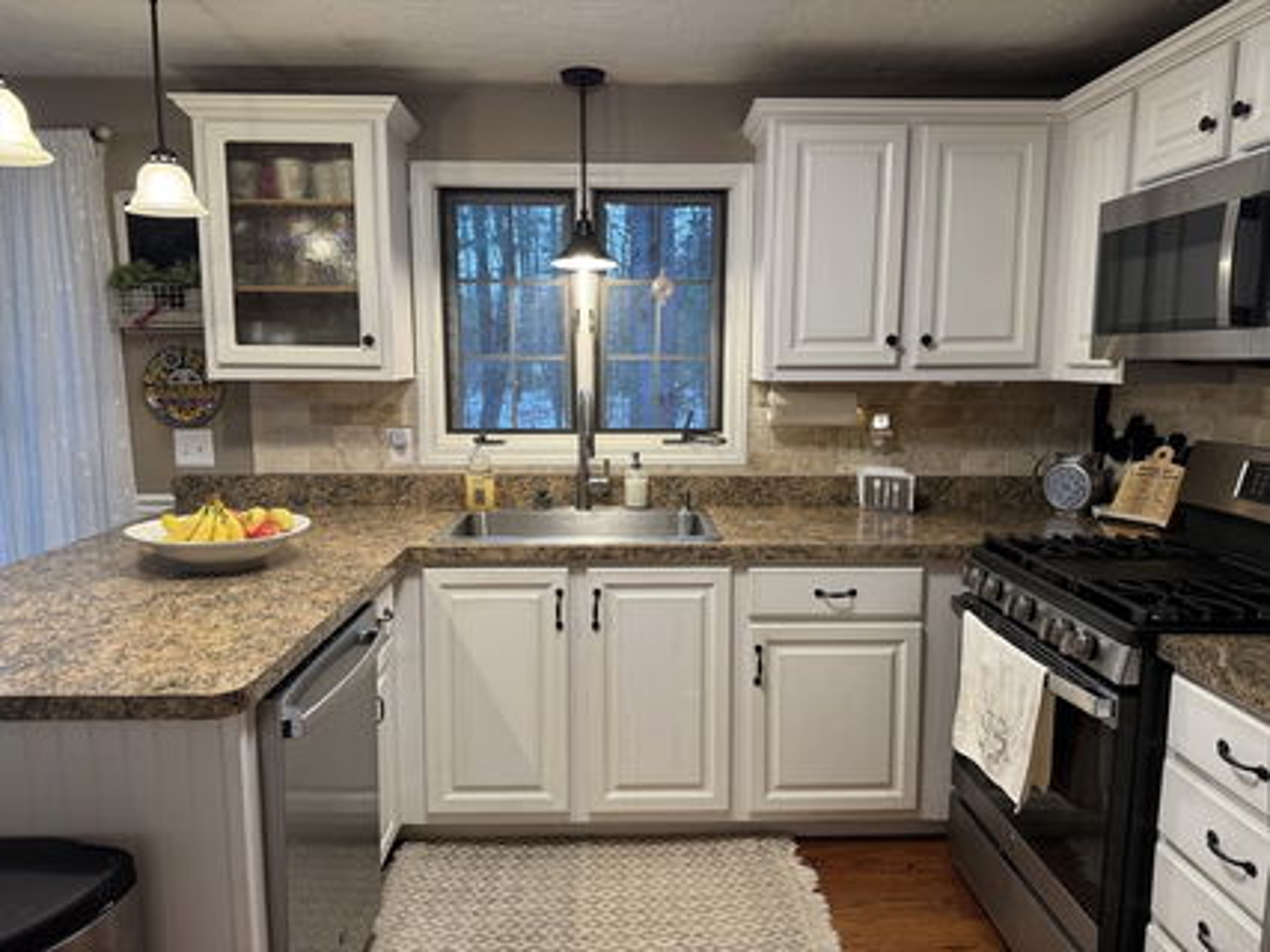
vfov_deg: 56.8
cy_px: 476
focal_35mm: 24
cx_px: 635
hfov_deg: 71.6
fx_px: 880
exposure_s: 1/60
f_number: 1.78
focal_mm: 6.76
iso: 160
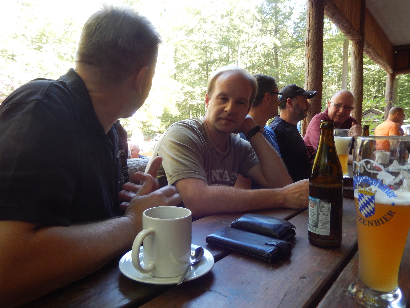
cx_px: 205
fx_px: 296
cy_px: 154
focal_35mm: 25
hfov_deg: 69.4
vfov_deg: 54.9
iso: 200
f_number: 3.4
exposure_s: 1/30
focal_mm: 4.5
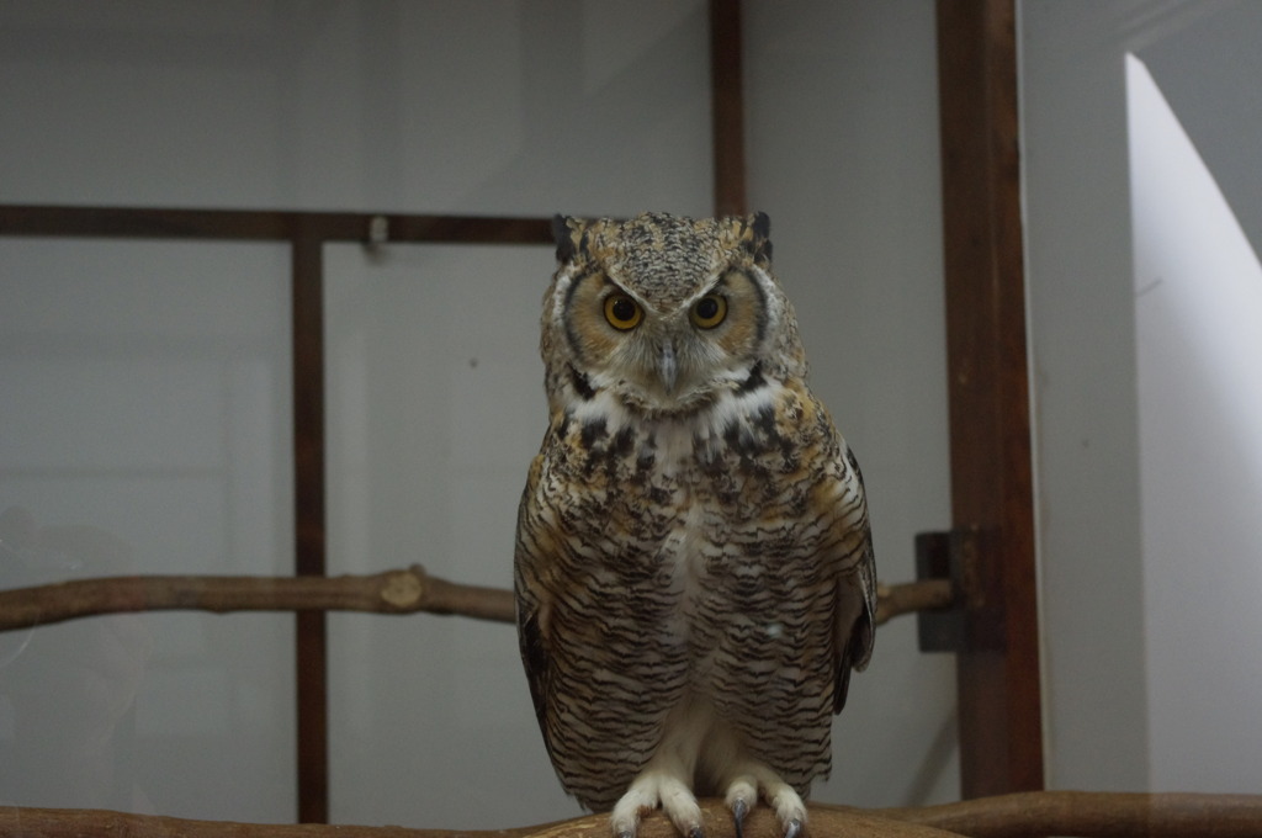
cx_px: 631
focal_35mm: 72
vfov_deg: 18.9
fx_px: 2521
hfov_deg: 28.1
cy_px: 419
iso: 1600
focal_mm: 47.5
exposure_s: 1/100
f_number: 5.6
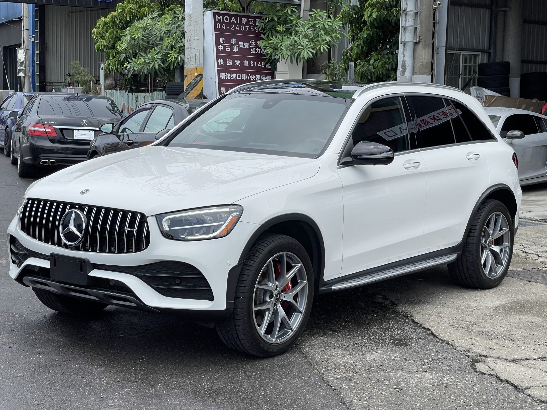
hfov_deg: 30.3
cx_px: 274
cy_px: 205
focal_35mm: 64
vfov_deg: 22.9
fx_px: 1011
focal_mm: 7.5
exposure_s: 1/861
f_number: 2.2
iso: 20
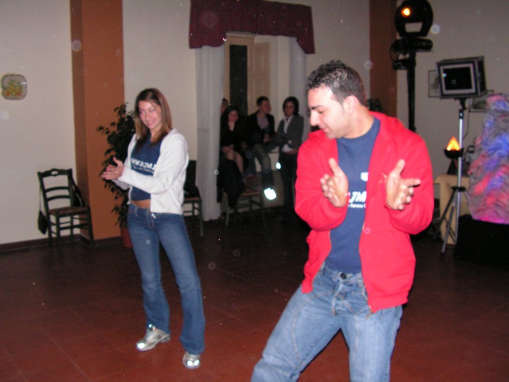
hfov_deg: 51.4
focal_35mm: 36
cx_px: 254
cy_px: 191
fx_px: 529
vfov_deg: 39.7
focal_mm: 6
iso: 200
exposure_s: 1/40
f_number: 3.2
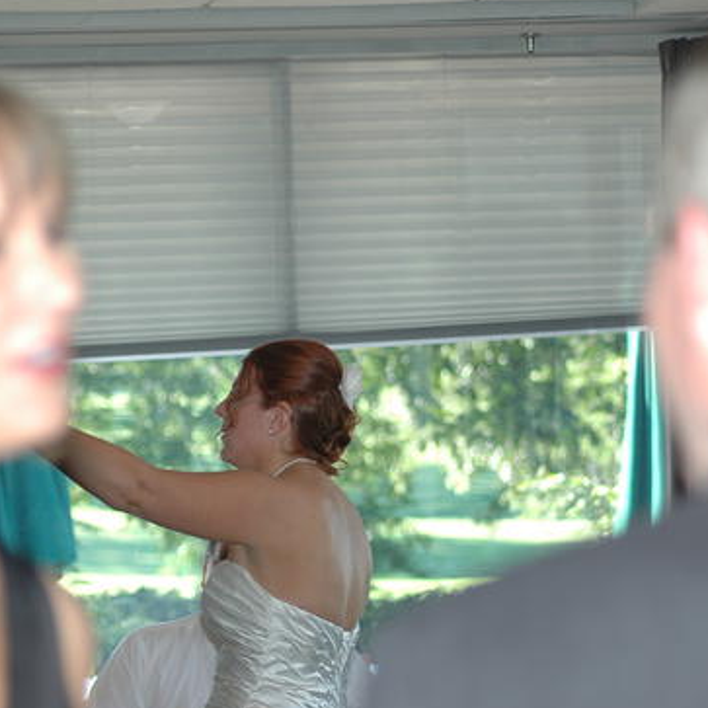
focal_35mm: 202
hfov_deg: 8.7
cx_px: 300
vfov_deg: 8.7
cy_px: 388
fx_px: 4674
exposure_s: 1/80
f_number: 4.2
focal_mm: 90
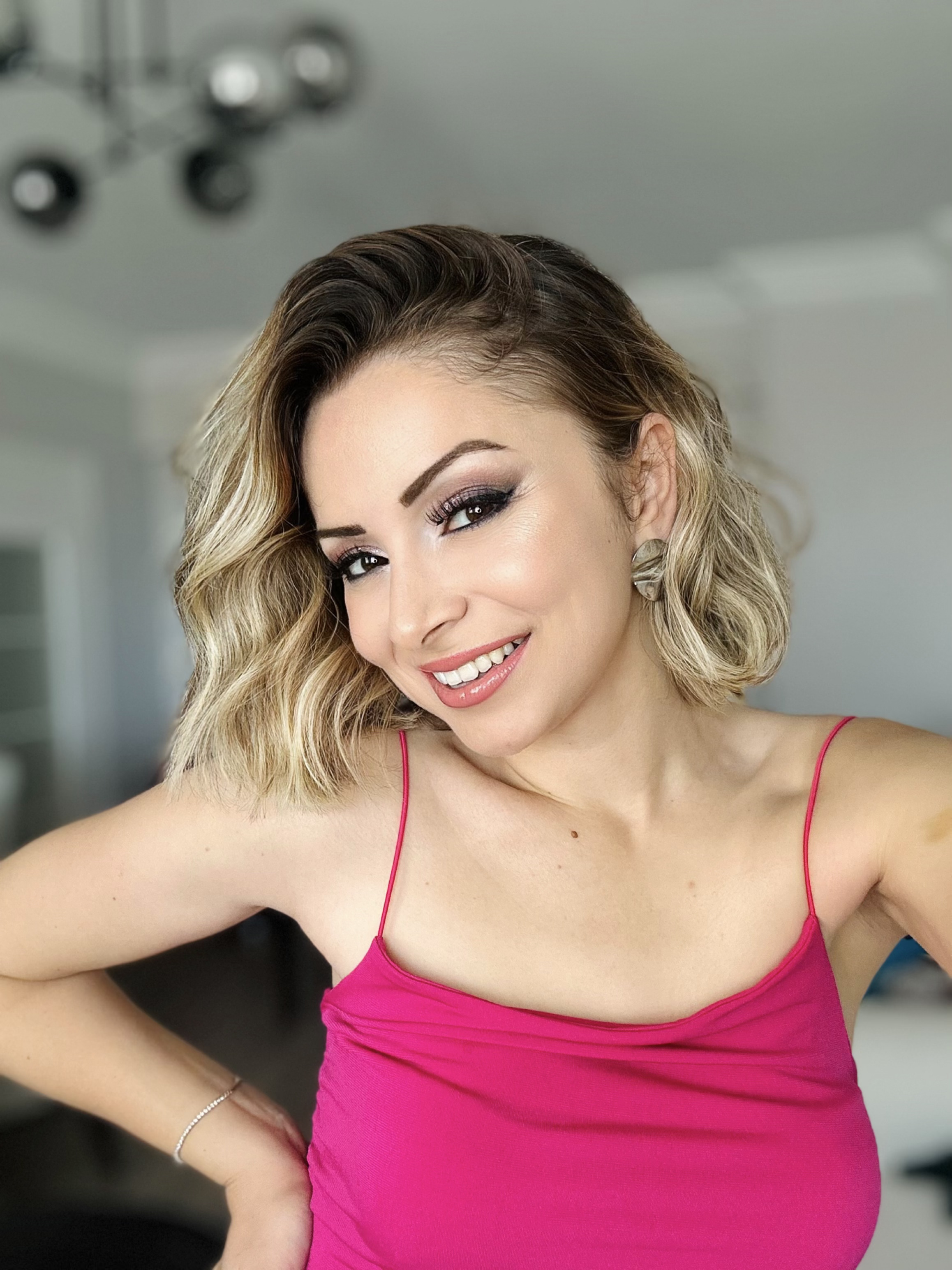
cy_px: 635
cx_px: 476
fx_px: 1100
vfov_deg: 60.0
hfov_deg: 46.8
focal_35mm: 30
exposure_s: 1/60
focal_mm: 2.69
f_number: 1.9
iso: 80
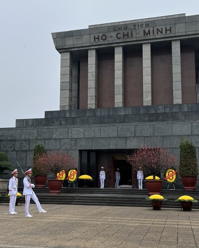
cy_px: 129
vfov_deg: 41.1
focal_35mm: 45
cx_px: 83
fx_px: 331
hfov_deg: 33.4
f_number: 1.6
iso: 50
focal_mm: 5.1
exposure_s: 1/1923
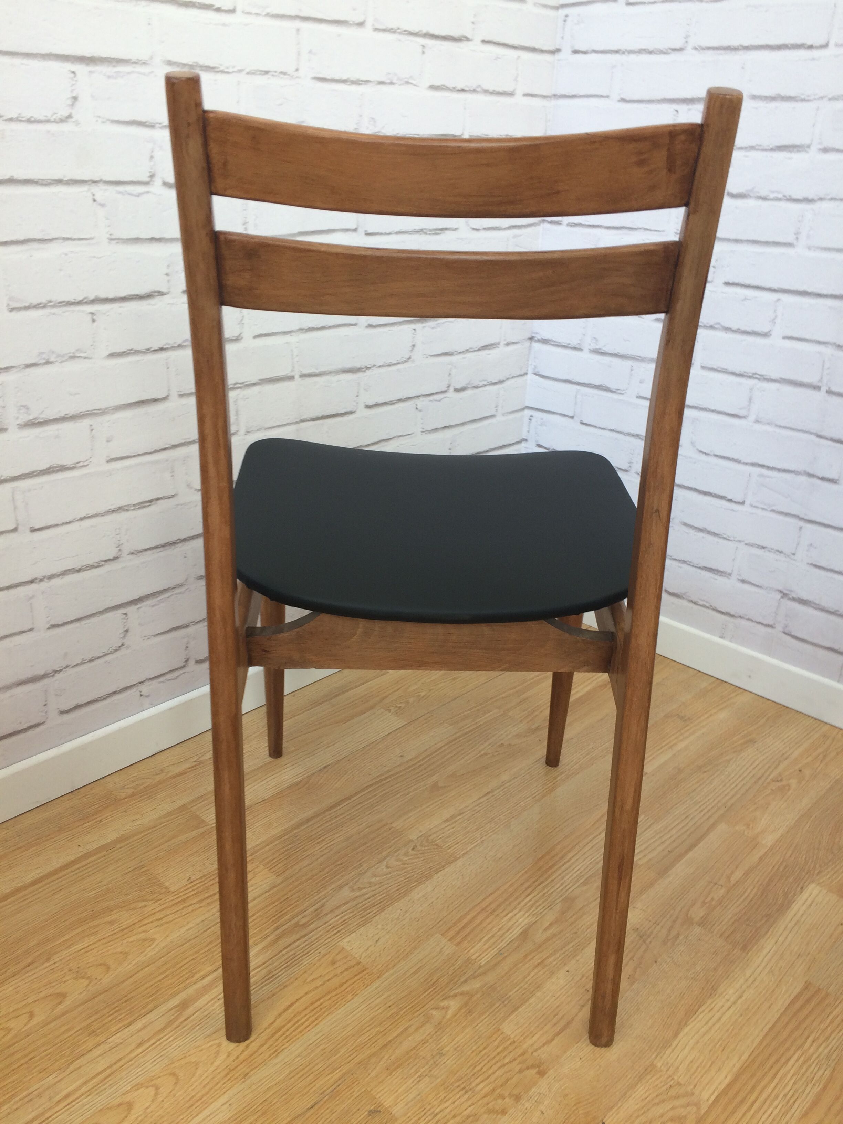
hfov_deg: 48.2
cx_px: 422
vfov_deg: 61.7
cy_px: 562
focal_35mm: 29
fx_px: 942
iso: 40
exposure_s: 1/50
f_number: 2.2
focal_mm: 4.15
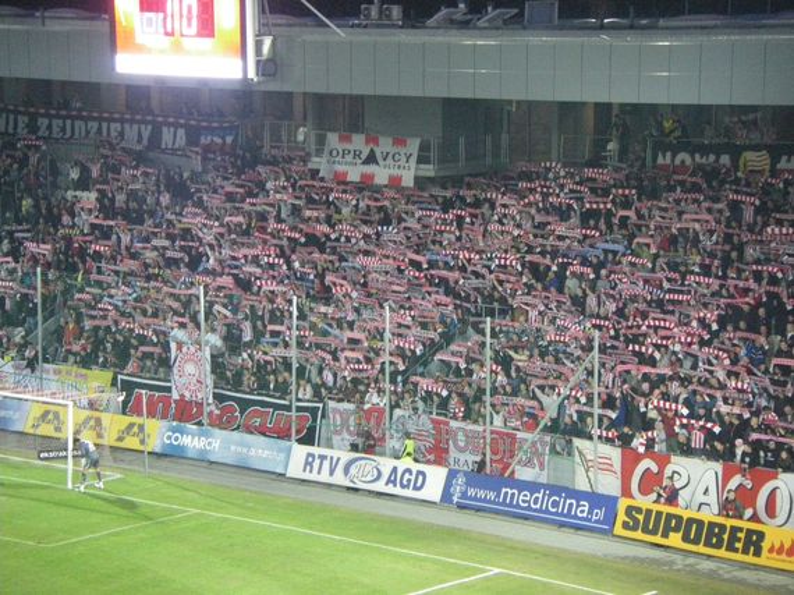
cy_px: 298
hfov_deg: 17.6
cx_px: 397
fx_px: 2568
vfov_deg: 13.2
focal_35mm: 112
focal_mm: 18.5
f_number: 4.1
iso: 800
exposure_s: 1/80
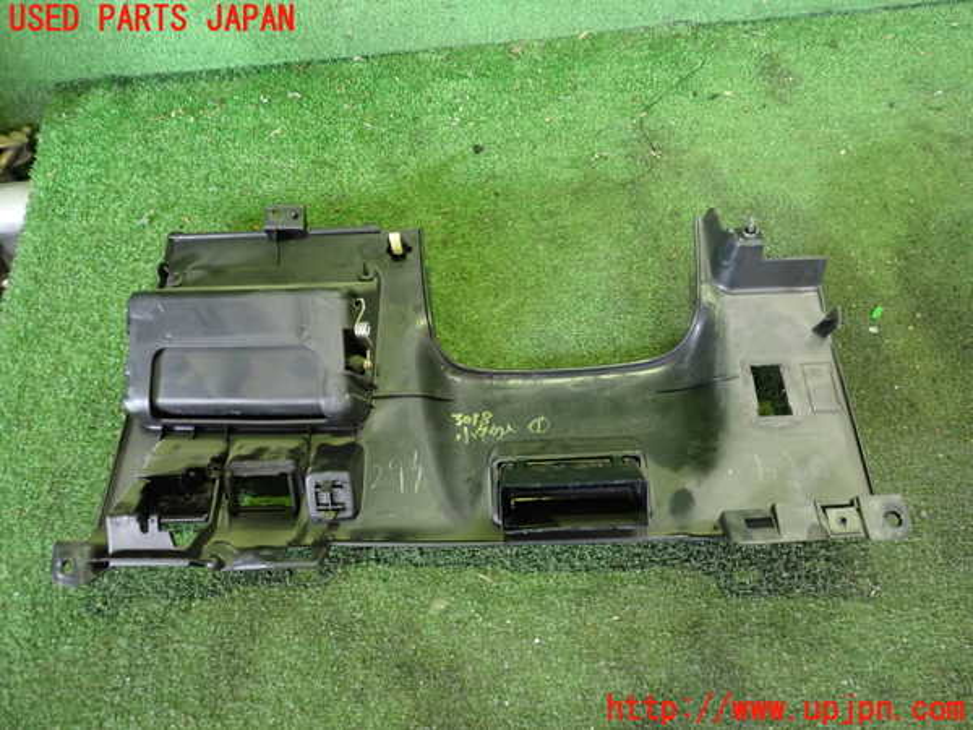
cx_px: 486
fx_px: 843
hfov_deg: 60.0
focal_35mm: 30
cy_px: 365
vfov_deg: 46.8
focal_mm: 5.4
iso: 800
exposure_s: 1/30
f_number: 2.3
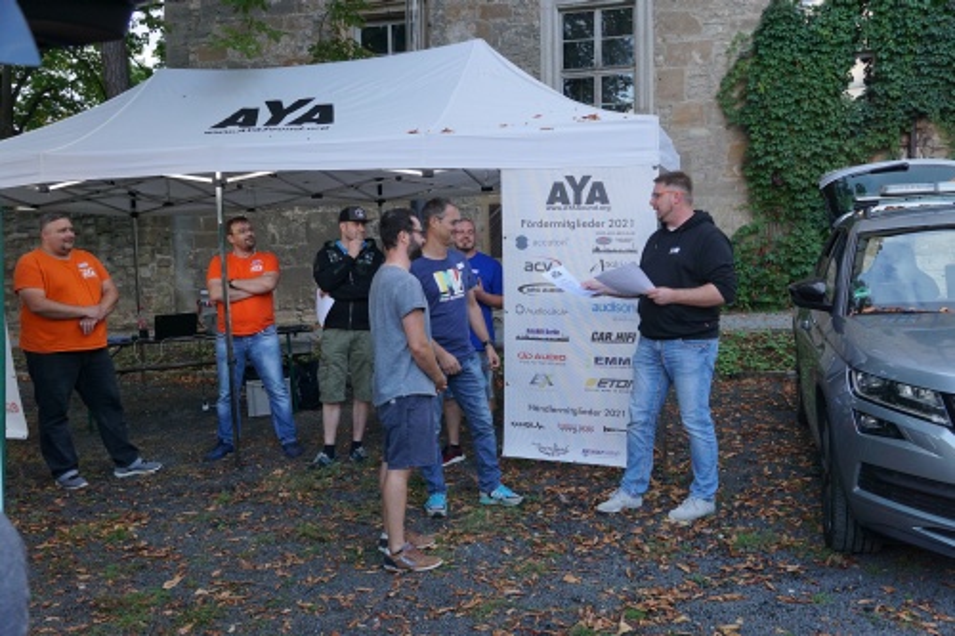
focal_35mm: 30
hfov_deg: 61.9
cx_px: 478
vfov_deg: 43.6
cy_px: 318
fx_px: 796
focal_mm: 20
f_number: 4
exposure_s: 1/160
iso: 320
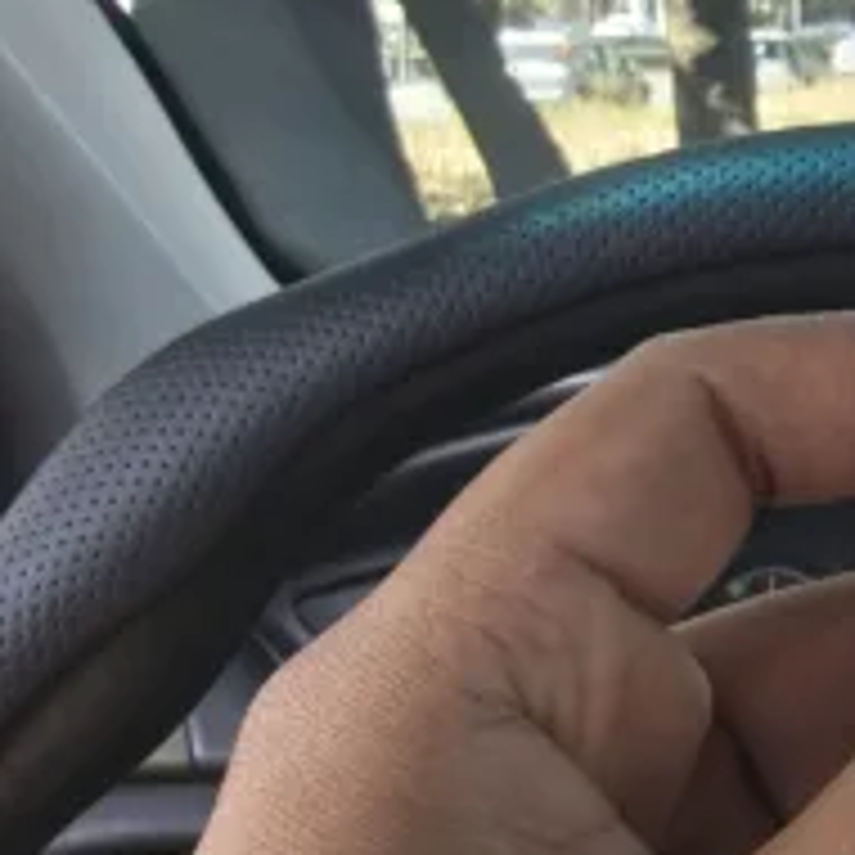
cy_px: 400
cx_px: 1008
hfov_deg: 23.6
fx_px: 1872
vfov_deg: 25.7
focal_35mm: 67
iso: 200
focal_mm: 2.31
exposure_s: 1/100
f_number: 2
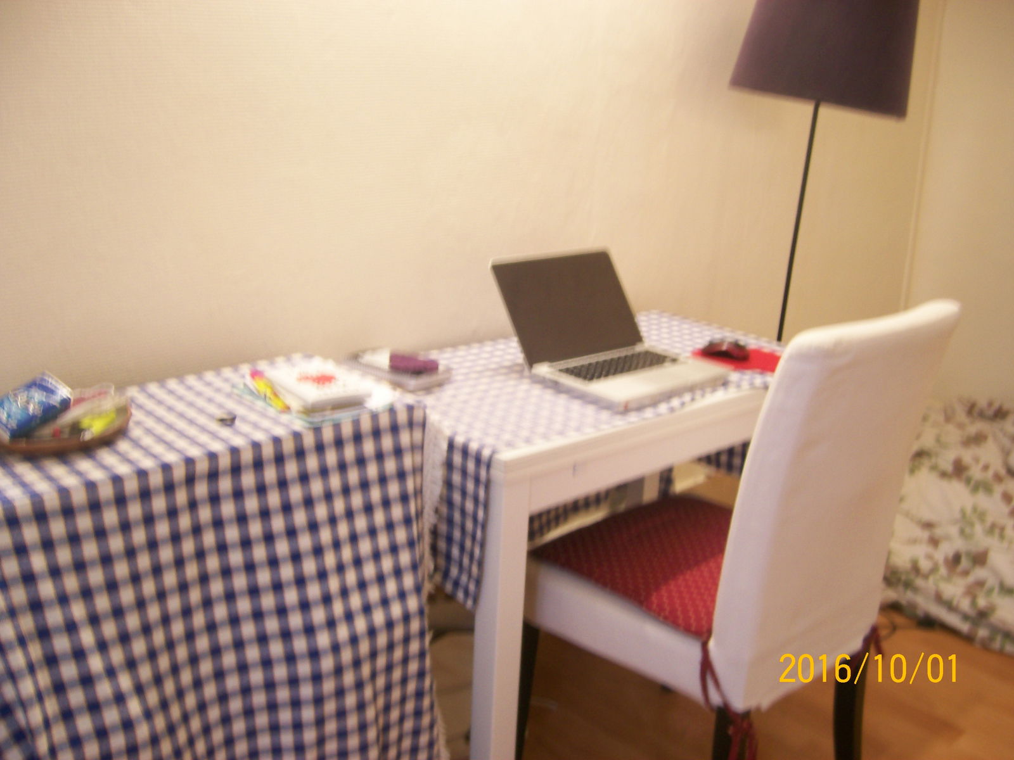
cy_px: 380
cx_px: 507
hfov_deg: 52.6
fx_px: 1025
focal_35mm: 35
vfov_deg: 40.7
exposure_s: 1/6.29
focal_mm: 5.8
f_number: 2.8
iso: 80
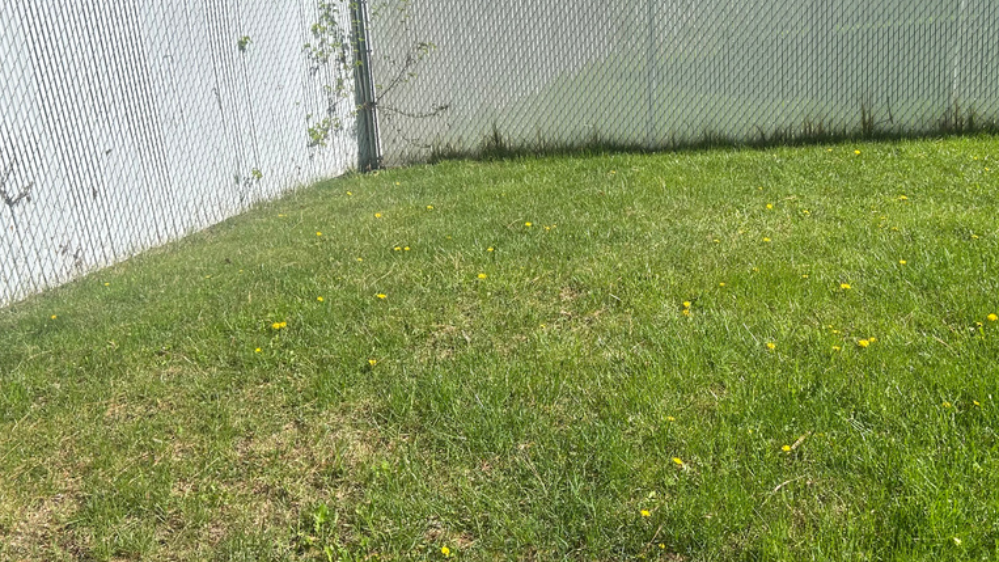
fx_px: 1006
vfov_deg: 31.2
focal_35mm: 38
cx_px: 611
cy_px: 282
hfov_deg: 52.3
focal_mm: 5.7
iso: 50
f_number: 1.5
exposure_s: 1/2915
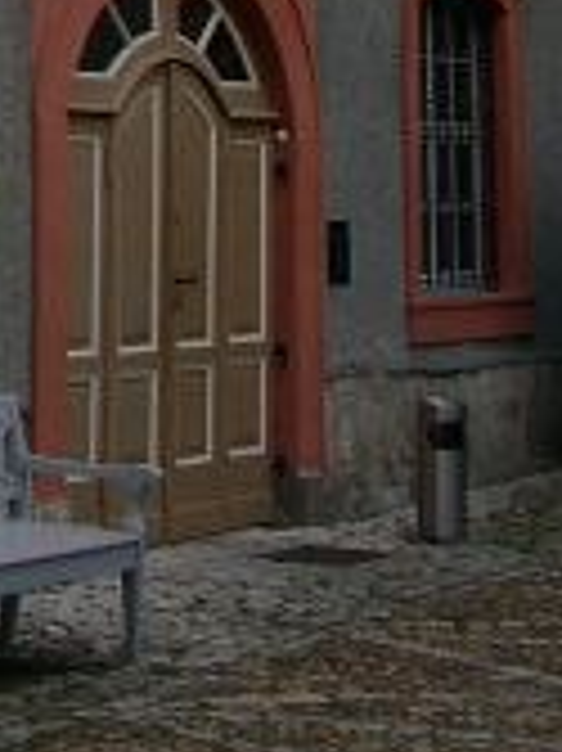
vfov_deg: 10.7
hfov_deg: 8.8
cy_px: -928
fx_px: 3533
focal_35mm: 163
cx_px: -346
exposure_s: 1/248
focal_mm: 7.13
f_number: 4
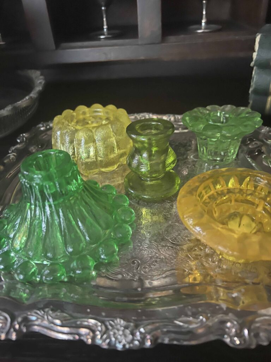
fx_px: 271
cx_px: 136
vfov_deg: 67.3
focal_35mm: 26
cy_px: 181
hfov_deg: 53.1
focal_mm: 5.7
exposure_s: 1/17
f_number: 1.5
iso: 1250
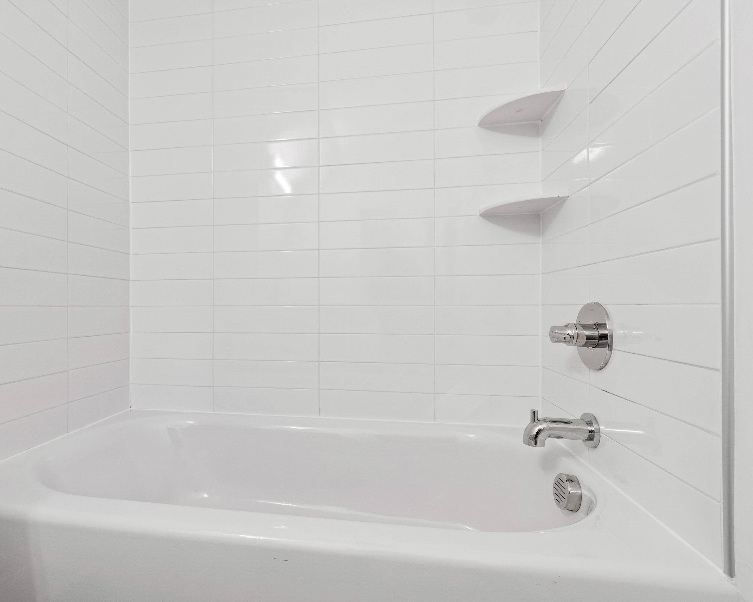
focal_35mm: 17
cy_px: 301
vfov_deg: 77.0
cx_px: 318
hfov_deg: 89.0
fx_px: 379
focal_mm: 10
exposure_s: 1/2.5
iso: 100
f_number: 8
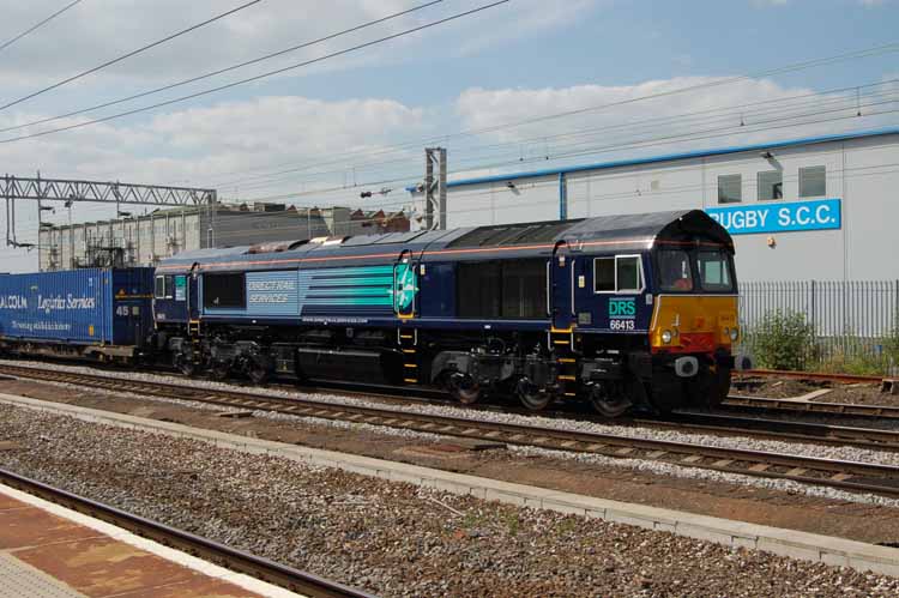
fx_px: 1160
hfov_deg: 42.3
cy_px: 299
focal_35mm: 46
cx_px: 450
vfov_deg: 28.9
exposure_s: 1/250
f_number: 13
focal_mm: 31
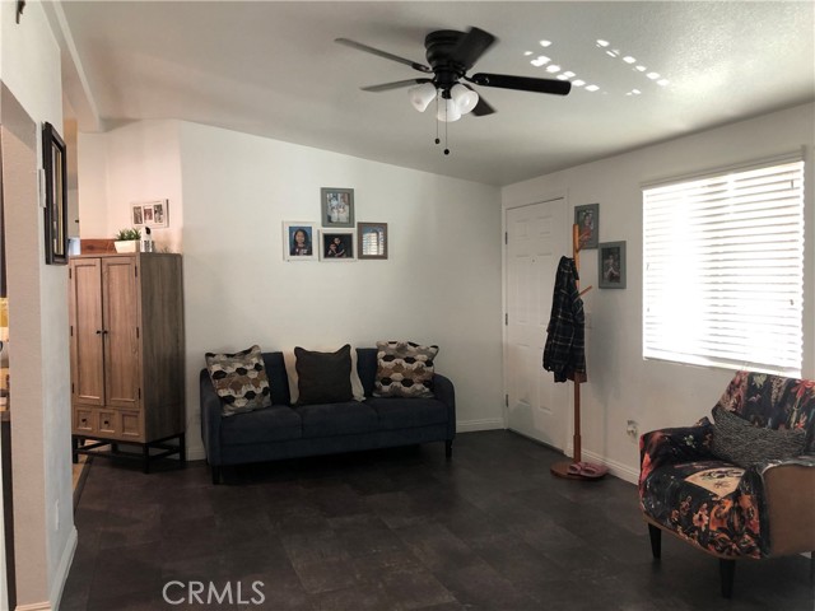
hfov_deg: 63.4
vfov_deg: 49.7
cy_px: 306
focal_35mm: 28
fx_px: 659
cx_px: 408
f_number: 1.8
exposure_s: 1/15
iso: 50
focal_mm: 3.99
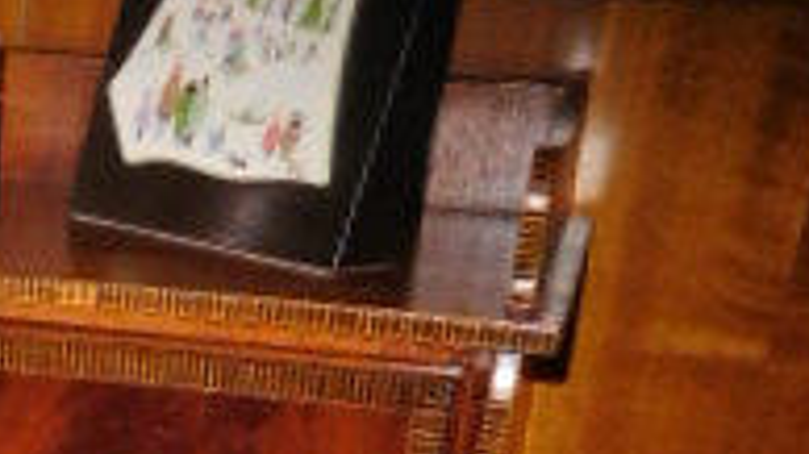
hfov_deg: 21.9
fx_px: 1930
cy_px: 1150
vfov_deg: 11.0
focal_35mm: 90
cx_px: -171
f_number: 3.4
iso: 400
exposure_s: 1/30
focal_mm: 4.5
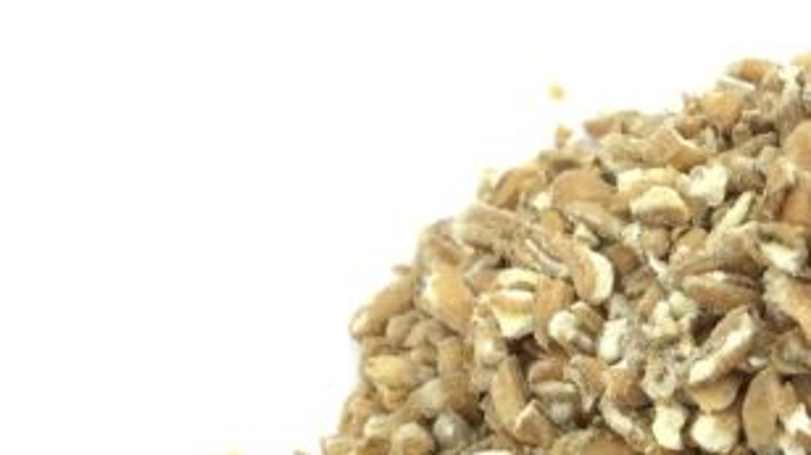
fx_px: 1763
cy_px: 665
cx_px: 980
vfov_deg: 13.9
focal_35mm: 82
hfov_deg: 23.6
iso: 32
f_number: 2.2
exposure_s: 1/129
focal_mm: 4.15
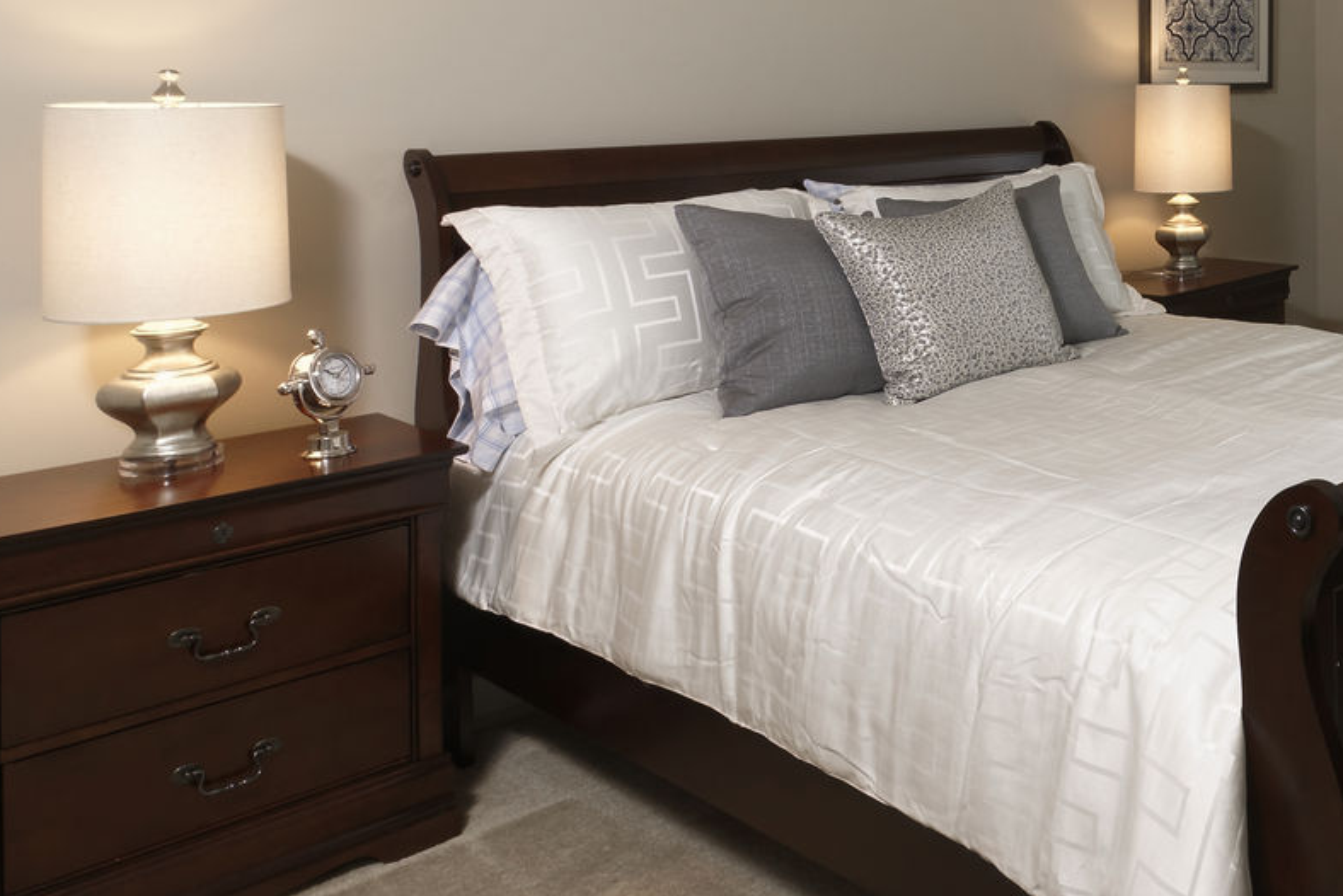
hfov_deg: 46.2
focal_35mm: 33
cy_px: 304
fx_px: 1231
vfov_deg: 39.6
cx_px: 1392
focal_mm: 13
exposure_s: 1/3.33
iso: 200
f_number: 14
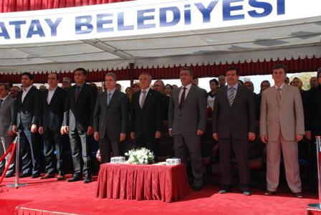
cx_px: 160
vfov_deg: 29.0
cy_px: 108
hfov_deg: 42.3
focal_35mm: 46
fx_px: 415
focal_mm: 31
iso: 640
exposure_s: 1/400
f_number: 10
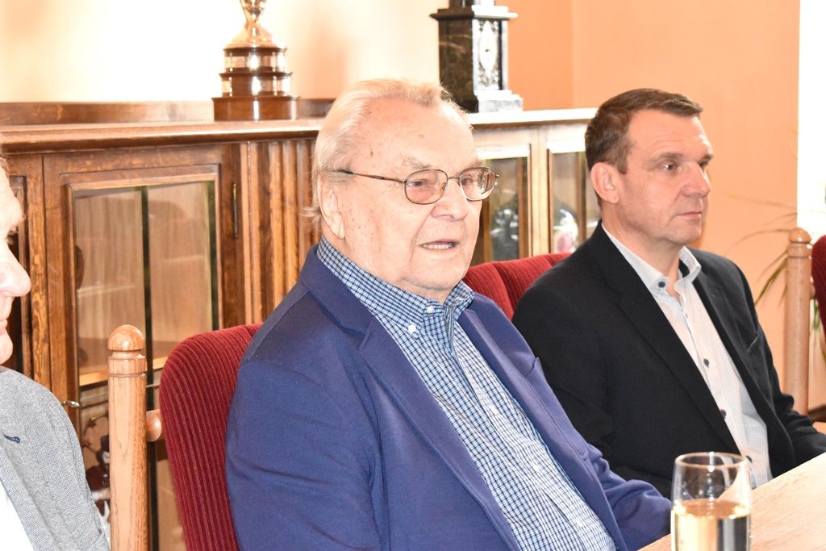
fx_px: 1893
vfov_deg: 16.6
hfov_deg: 24.6
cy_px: 276
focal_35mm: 82
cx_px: 413
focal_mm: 55
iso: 6400
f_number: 7.1
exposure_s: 1/100
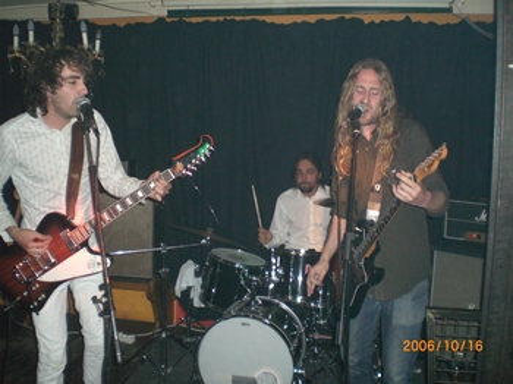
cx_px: 256
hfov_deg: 49.0
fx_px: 563
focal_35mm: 38
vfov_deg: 37.7
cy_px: 192
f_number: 3.1
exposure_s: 1/60
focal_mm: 6.3
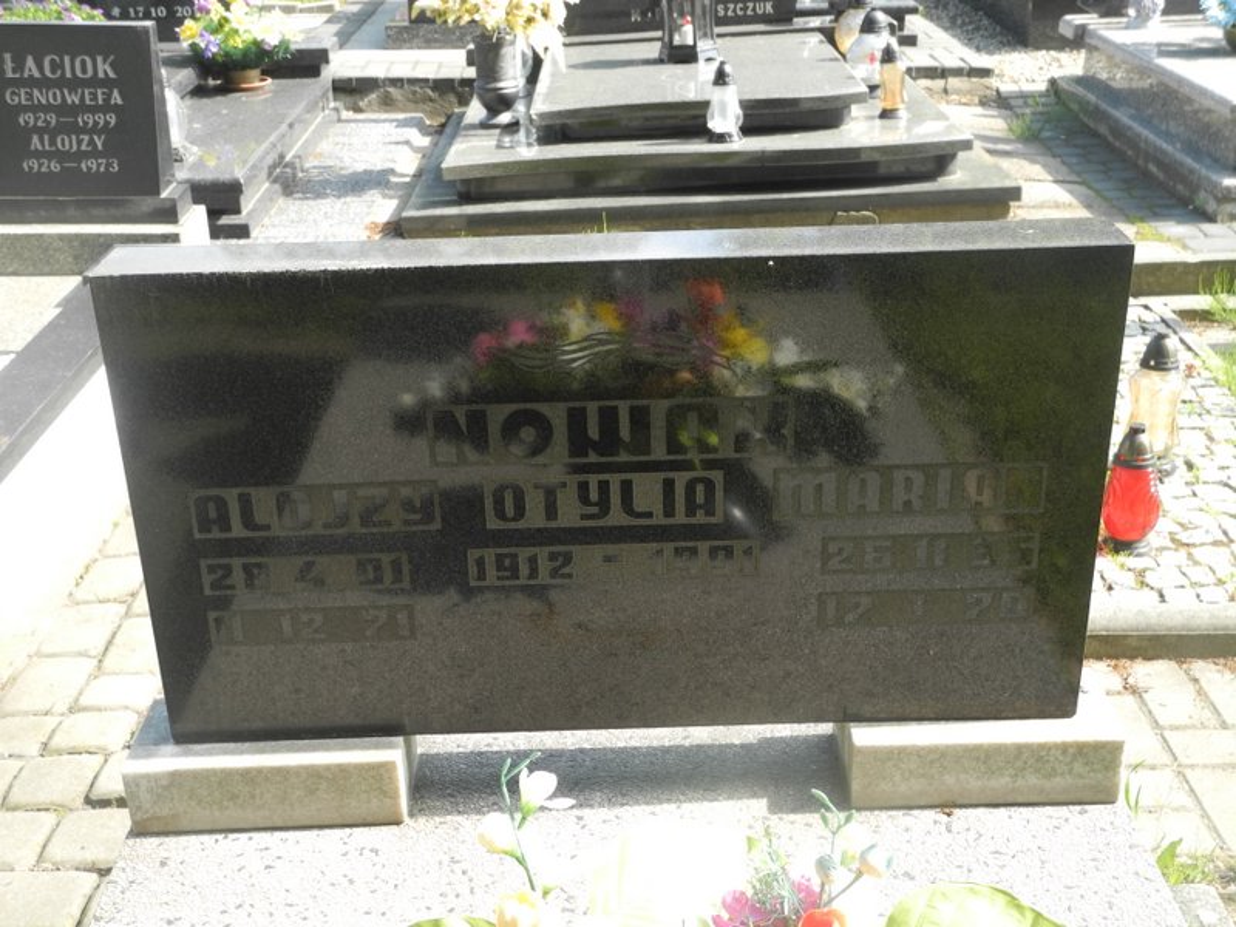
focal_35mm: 45
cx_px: 618
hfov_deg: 42.1
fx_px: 1607
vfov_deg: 32.2
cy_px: 464
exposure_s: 1/200
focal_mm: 9.7
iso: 100
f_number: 3.2
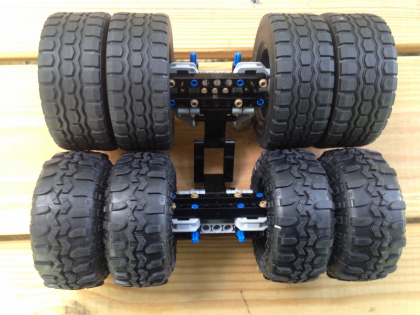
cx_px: 210
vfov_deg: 42.9
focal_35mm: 33
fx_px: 400
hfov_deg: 55.4
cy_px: 158
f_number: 2.4
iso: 64
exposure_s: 1/20
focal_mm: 4.12
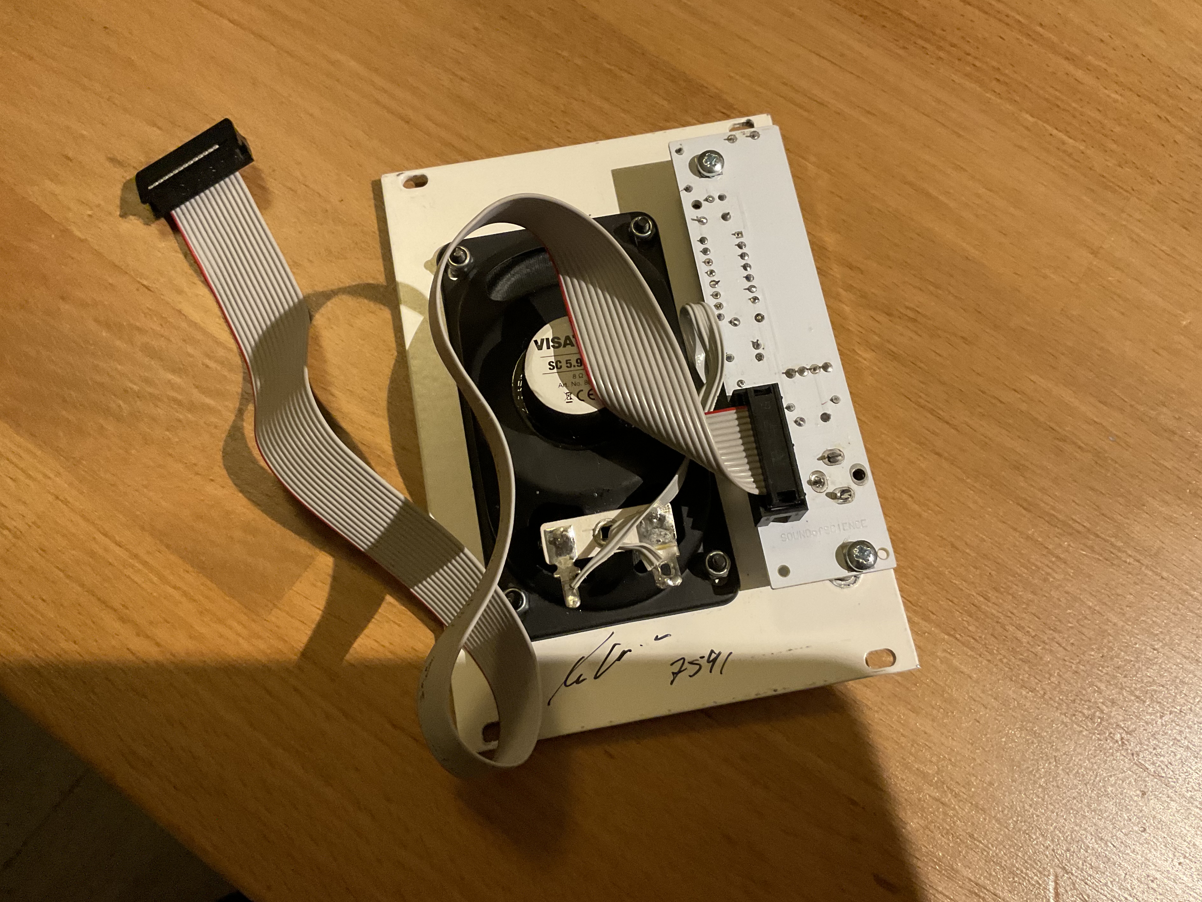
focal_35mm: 31
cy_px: 429
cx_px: 596
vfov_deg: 45.4
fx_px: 1076
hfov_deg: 58.4
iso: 200
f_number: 1.8
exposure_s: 1/50
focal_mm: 3
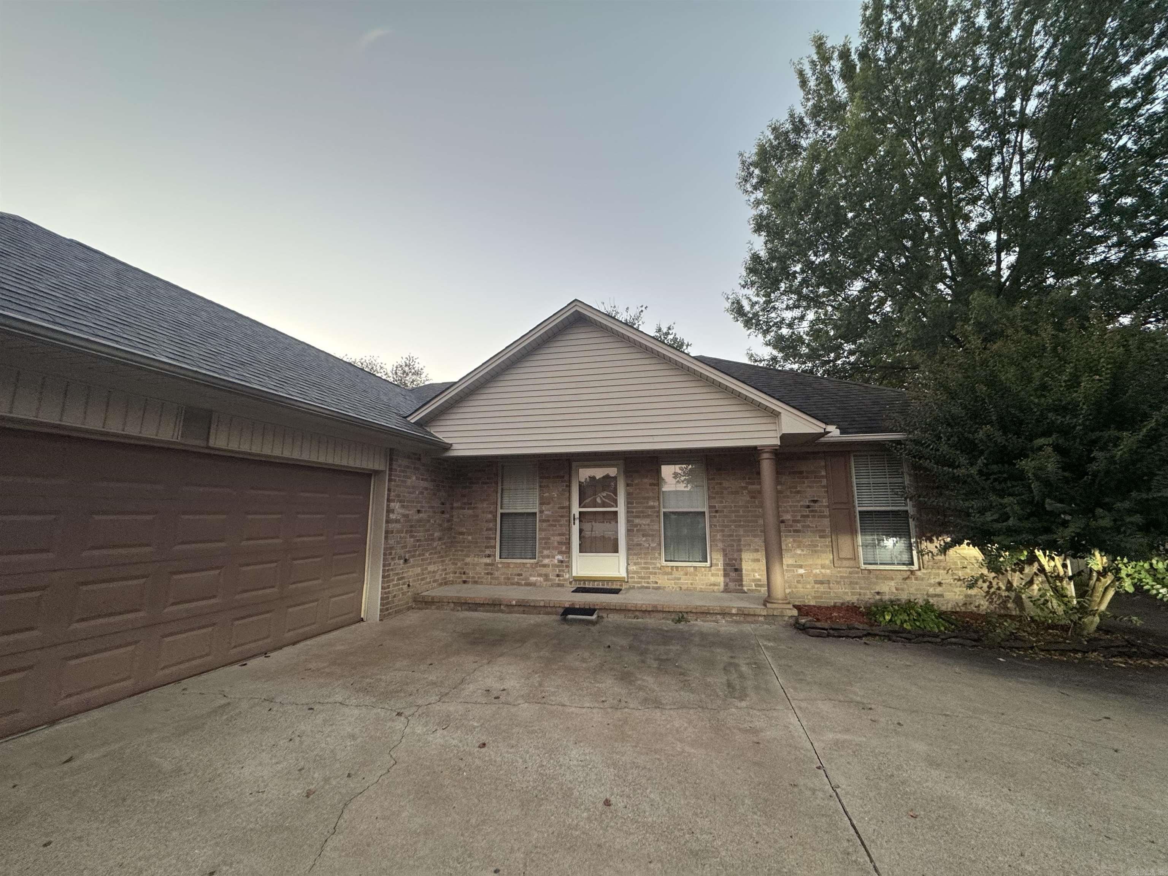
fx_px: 472
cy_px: 438
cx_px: 584
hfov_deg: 102.1
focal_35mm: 14
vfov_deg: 85.7
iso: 200
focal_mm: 2.22
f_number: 2.2
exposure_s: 1/99
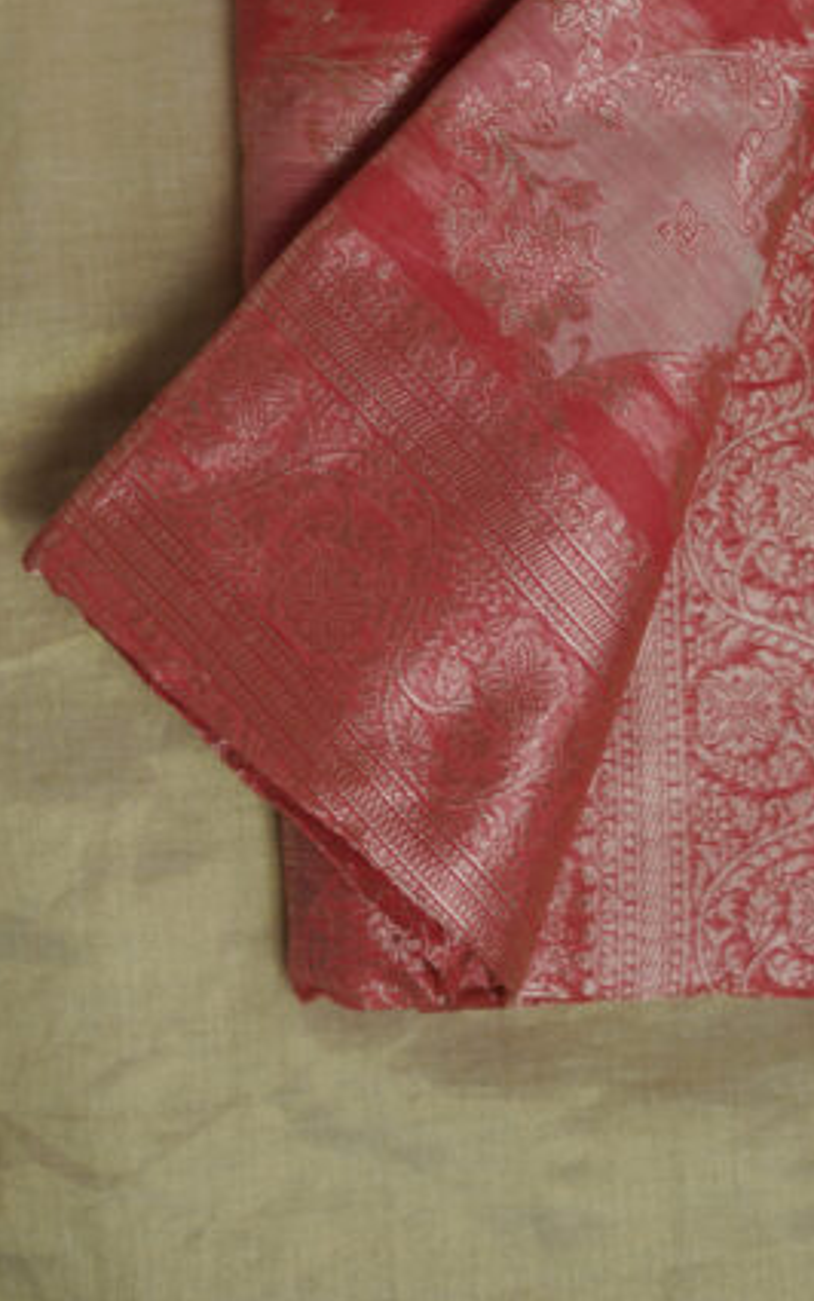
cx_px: 549
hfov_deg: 16.3
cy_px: 344
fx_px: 2837
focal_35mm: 80
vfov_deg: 25.5
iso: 320
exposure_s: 1/125
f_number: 2.5
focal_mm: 50
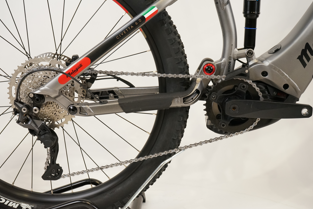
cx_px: 158
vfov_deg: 23.8
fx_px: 496
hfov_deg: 35.1
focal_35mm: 57
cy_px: 104
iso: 2500
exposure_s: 1/200
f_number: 6.3
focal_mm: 56
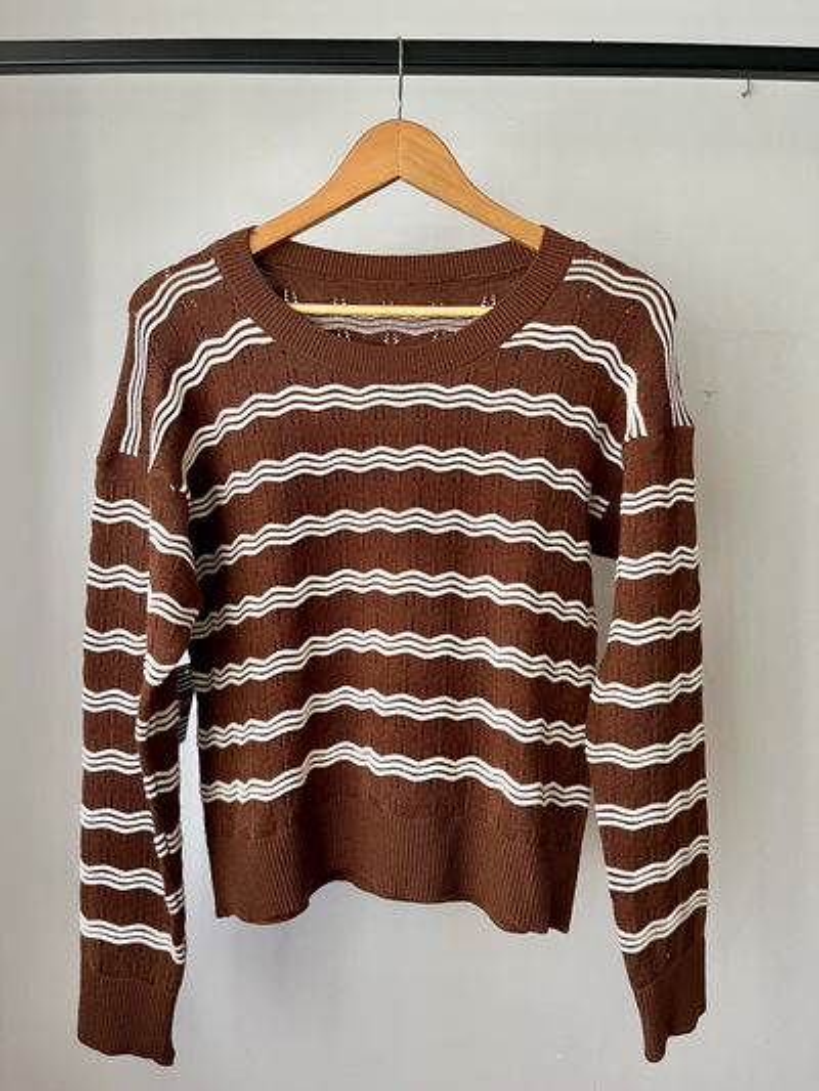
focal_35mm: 26
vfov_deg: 67.3
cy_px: 546
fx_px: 820
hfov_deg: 53.1
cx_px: 410
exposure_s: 1/84
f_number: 1.6
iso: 125
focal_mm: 5.1
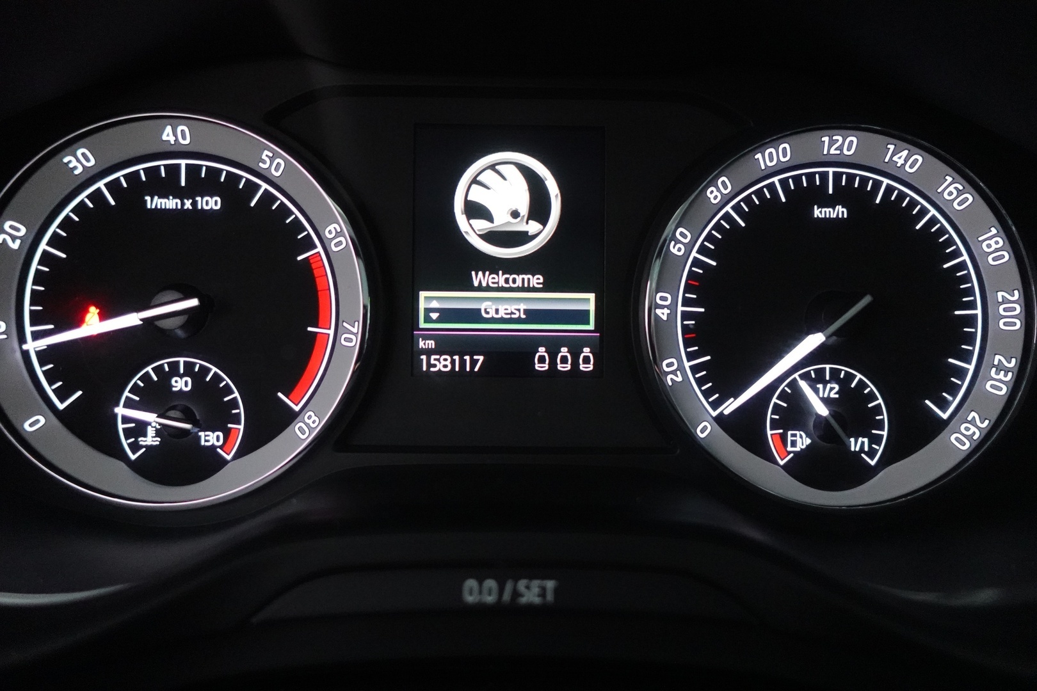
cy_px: 346
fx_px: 691
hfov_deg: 73.7
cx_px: 518
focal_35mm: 24
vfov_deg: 53.1
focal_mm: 9.4
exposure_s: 1/100
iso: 3200
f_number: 1.8
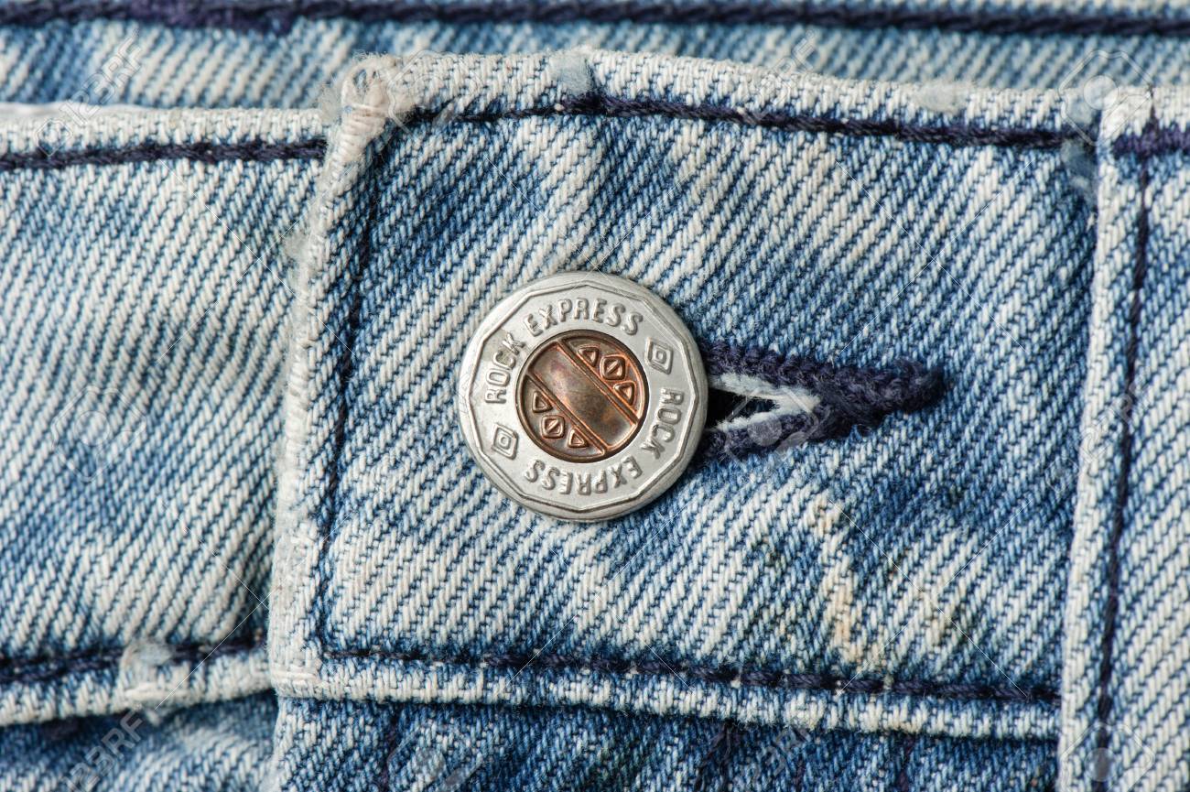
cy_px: 396
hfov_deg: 19.5
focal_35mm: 105
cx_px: 595
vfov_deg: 13.0
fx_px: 3469
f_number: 22
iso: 200
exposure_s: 1/200
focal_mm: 105
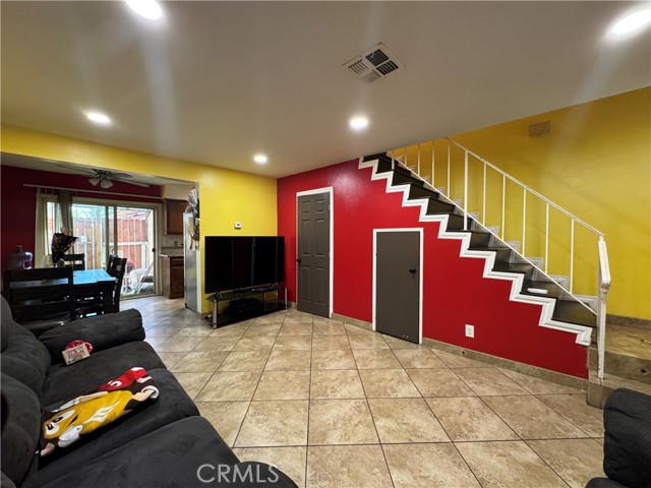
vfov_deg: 85.7
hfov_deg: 102.1
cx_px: 326
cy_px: 244
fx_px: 263
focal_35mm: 14
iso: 320
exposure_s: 1/60
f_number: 2.2
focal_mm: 2.22
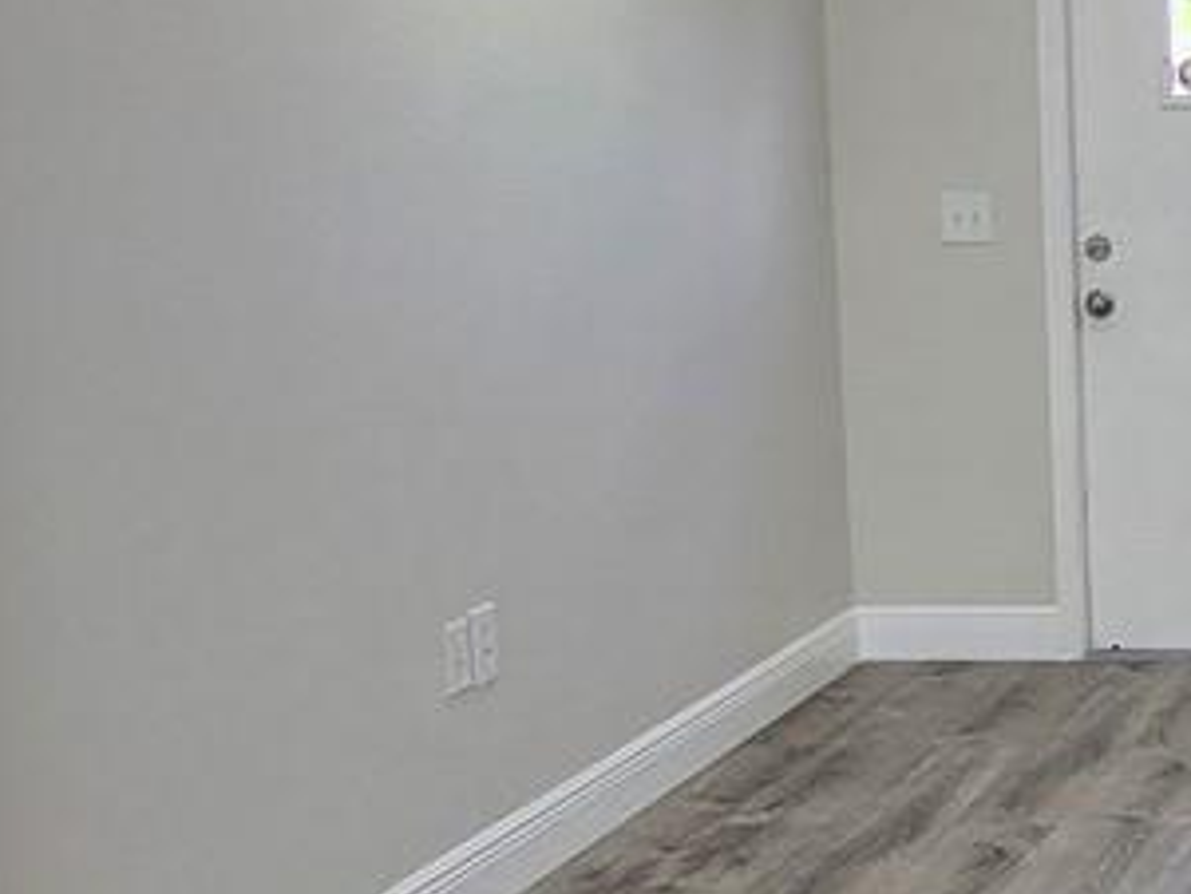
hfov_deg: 24.6
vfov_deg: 21.3
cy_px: 396
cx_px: 1543
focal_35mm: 69
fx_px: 2375
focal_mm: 2.2
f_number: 2.2
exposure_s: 1/120
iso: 64
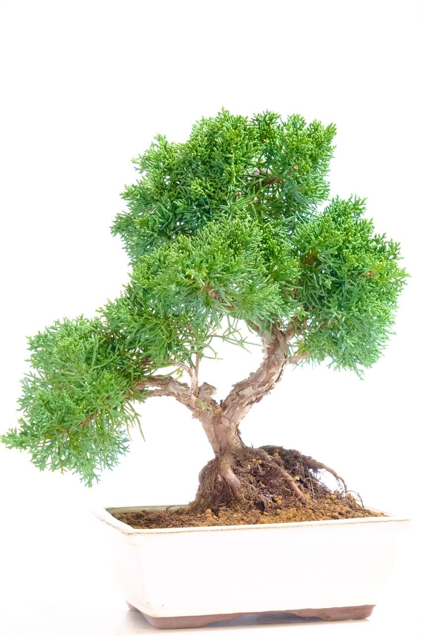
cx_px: 212
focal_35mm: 120
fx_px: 2119
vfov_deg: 17.1
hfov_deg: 11.4
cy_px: 318
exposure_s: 1/30
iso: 2500
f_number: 9
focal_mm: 80
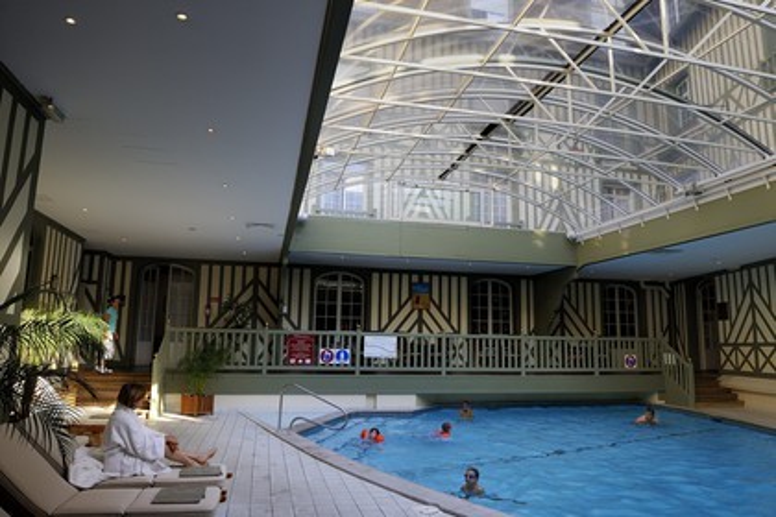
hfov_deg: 73.7
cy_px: 258
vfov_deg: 53.1
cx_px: 388
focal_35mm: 24
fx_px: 517
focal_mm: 24
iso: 800
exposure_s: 1/160
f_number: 9
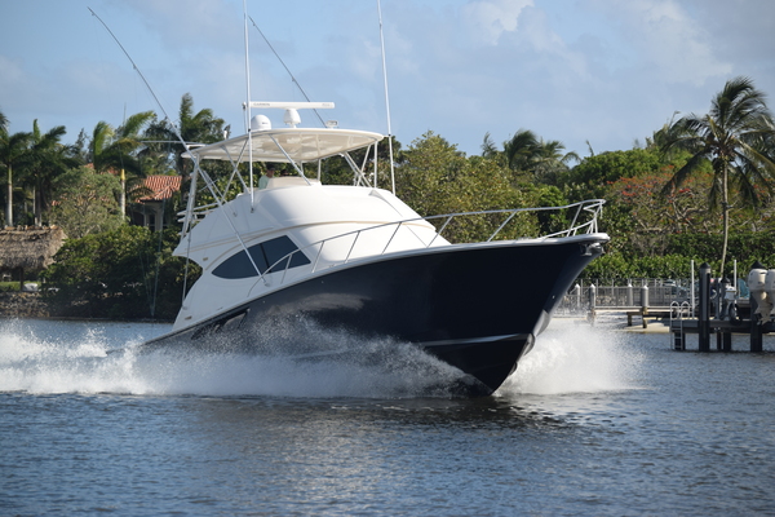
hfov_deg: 13.7
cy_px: 258
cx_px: 388
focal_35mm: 150
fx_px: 3229
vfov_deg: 9.1
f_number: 6.3
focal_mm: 100
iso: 200
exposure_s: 1/640
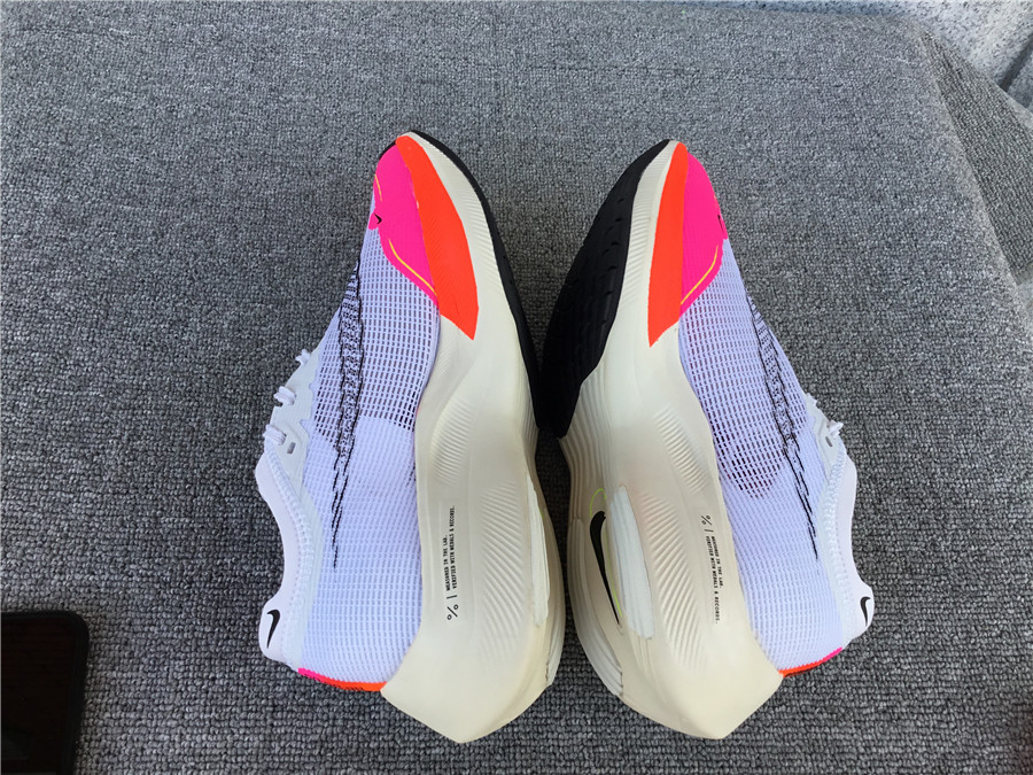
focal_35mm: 31
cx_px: 516
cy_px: 388
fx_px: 925
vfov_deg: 45.4
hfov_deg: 58.4
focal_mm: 3.3
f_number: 2.4
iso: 25
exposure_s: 1/207
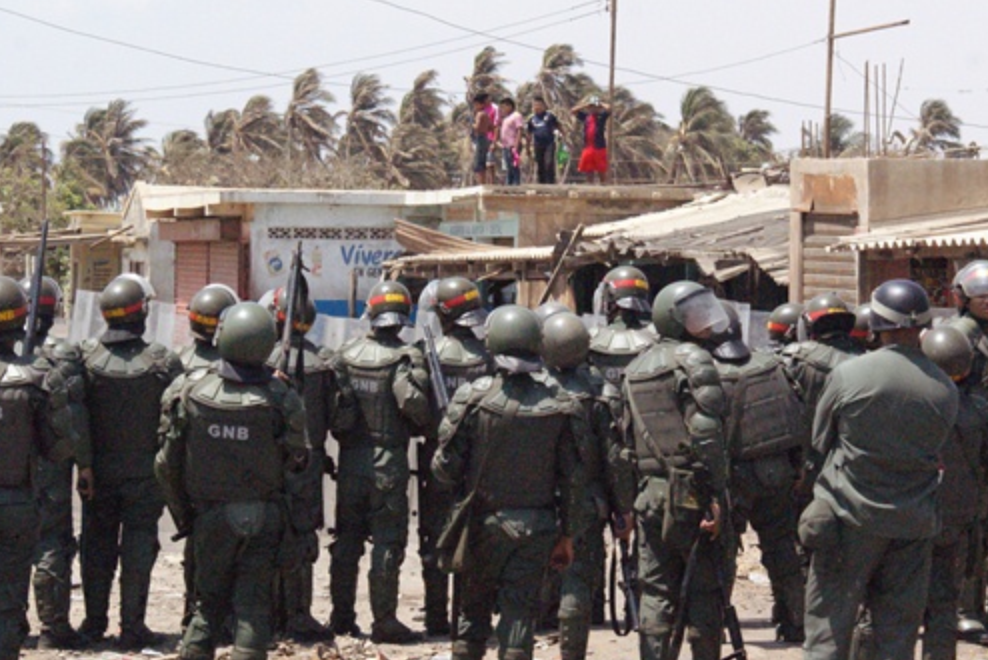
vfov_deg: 10.1
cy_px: 312
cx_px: 518
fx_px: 3734
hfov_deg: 15.1
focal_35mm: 136
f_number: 13
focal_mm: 70
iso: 3200
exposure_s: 1/2000
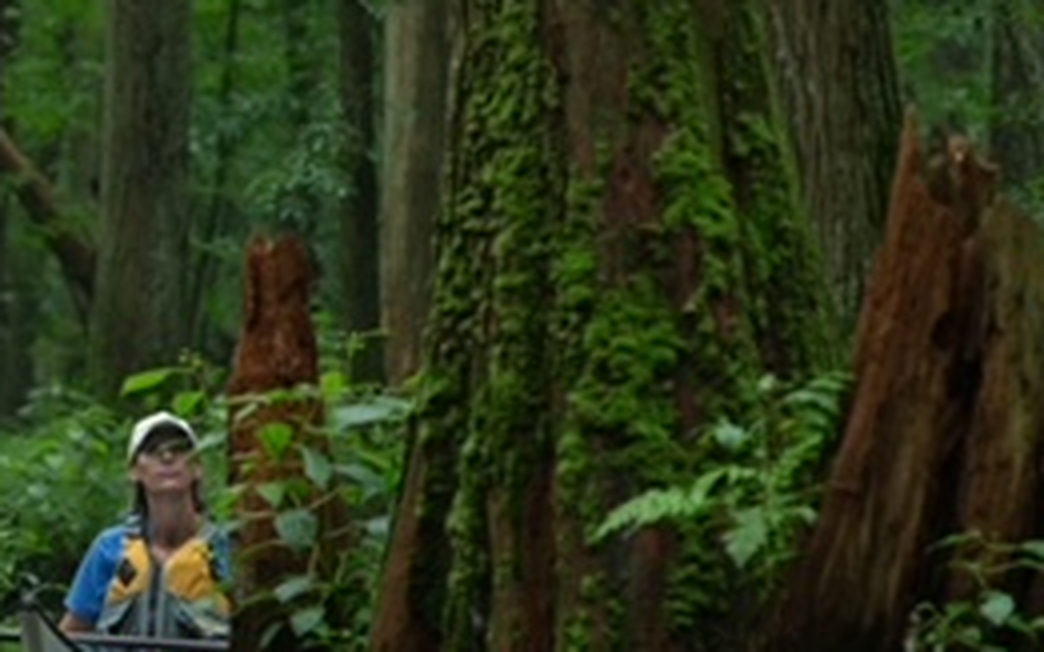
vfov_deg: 3.1
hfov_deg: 4.9
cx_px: 116
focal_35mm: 425
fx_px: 12090
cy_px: 588
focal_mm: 170
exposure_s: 1/200
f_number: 6.3
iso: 400
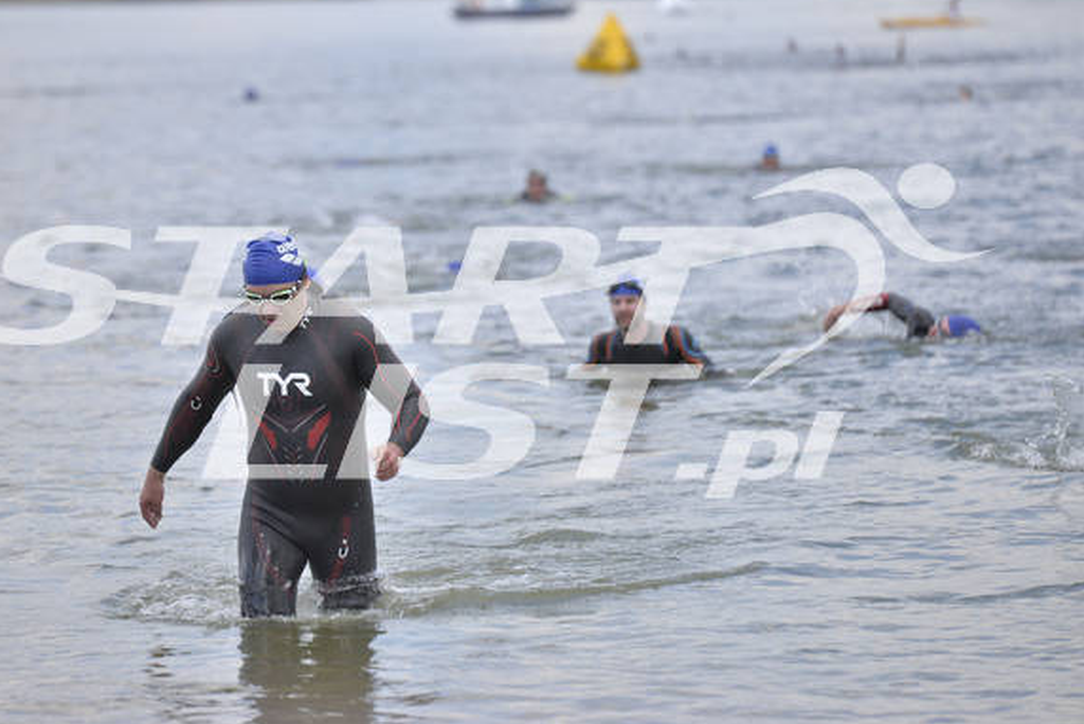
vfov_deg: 6.6
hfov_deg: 9.9
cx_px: 479
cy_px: 331
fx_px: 6236
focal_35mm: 207
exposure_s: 1/3200
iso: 400
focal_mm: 185
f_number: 4
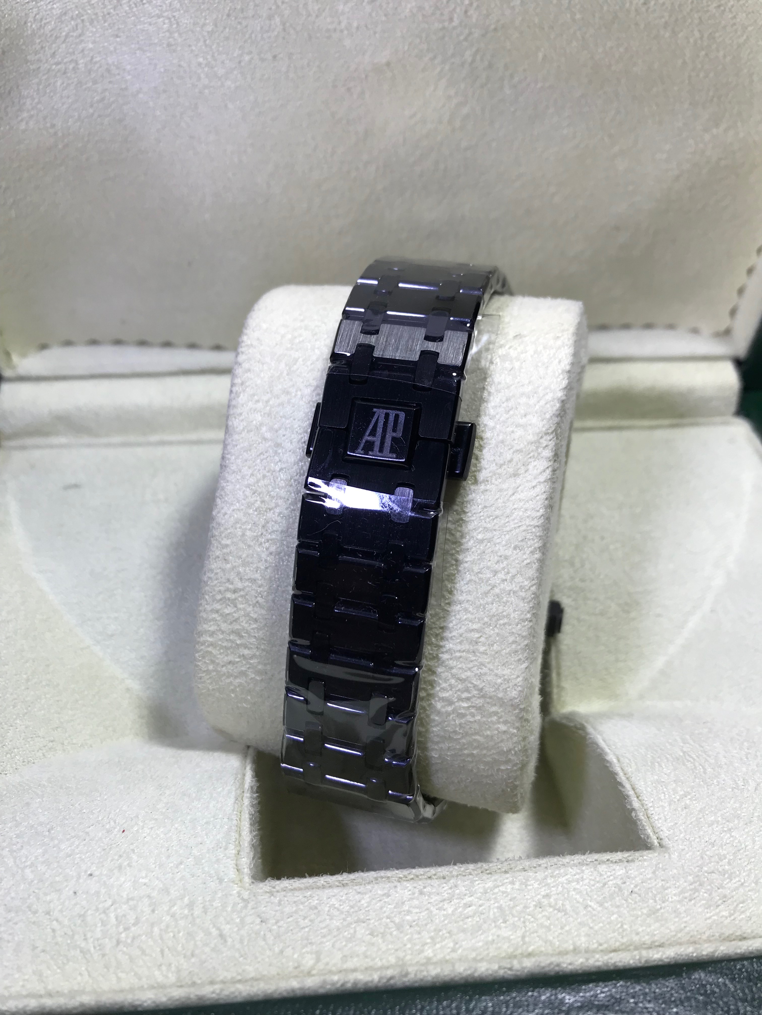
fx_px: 822
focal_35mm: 28
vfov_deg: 63.4
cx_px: 381
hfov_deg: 49.7
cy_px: 508
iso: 20
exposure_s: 1/115
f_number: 1.8
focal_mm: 3.99
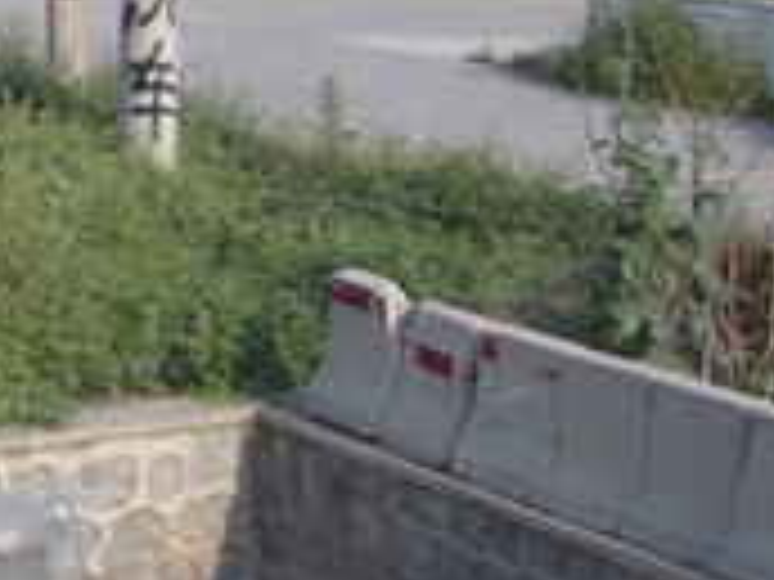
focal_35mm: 130
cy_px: 243
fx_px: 2907
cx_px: -99
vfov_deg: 11.4
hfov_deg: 14.8
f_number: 4.3
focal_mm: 5.8
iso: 50
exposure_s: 1/400
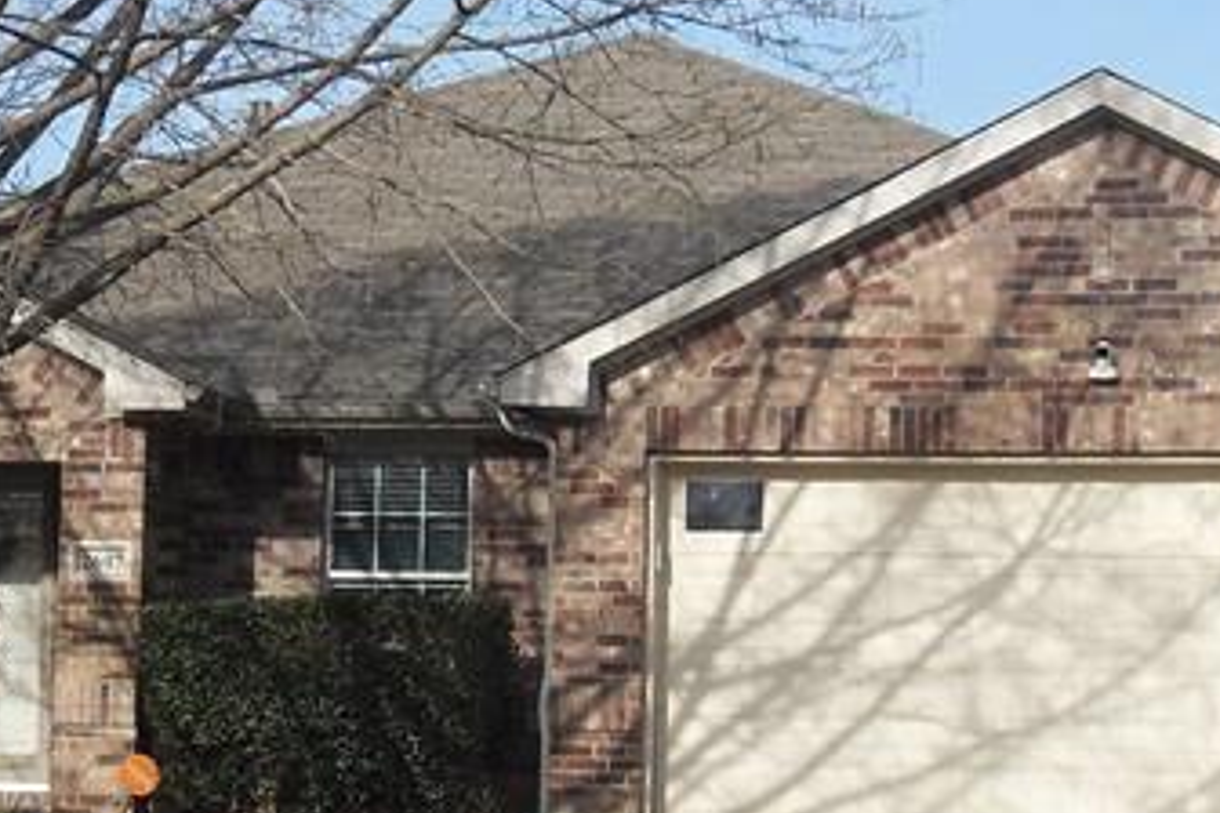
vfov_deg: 12.3
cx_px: 450
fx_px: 3761
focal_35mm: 111
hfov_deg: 18.4
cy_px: 639
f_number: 8.2
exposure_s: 1/180
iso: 80
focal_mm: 6.3
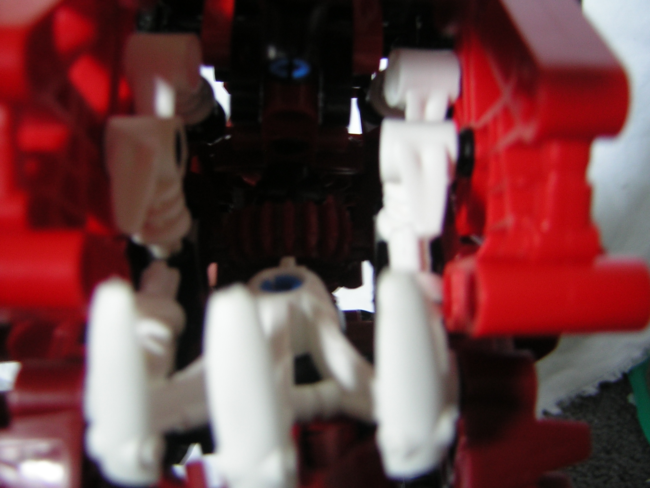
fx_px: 676
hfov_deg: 51.4
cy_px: 244
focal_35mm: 36
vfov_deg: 39.7
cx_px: 325
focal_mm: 4.7
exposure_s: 1/8.2
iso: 50
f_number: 2.6
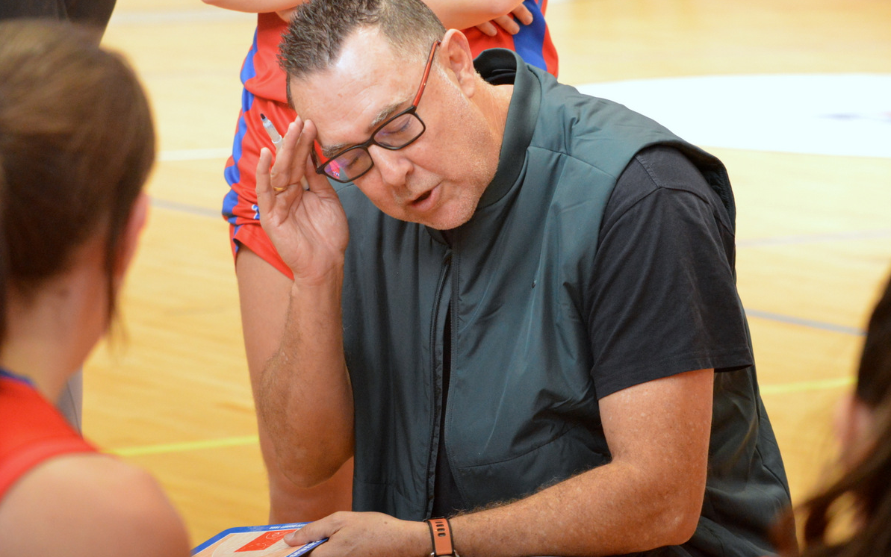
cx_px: 447
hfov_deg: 12.4
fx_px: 4104
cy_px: 265
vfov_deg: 7.8
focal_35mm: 169
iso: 3200
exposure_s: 1/4000
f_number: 9
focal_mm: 110
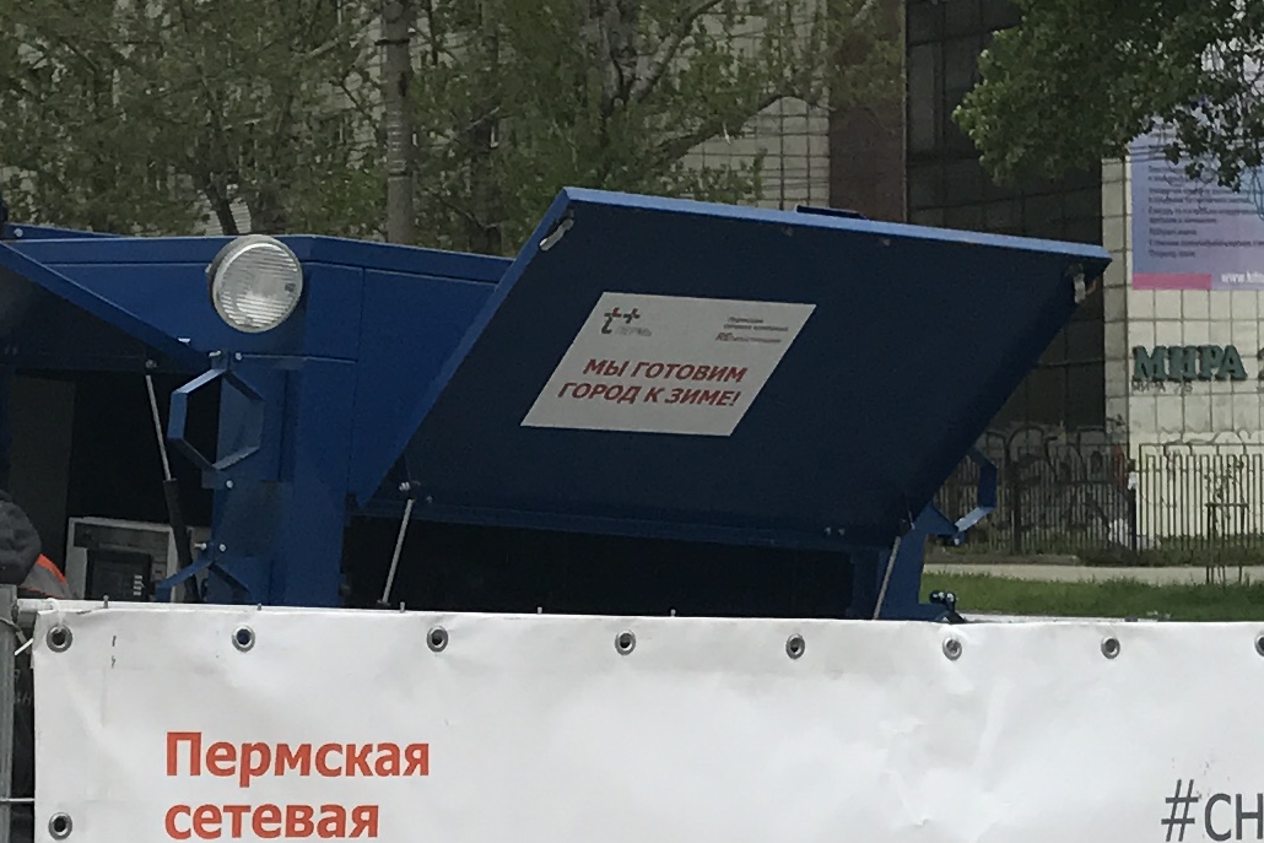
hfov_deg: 17.9
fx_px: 4003
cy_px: 611
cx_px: 387
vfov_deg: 12.0
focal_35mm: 114
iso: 20
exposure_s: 1/997
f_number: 1.8
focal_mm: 3.99
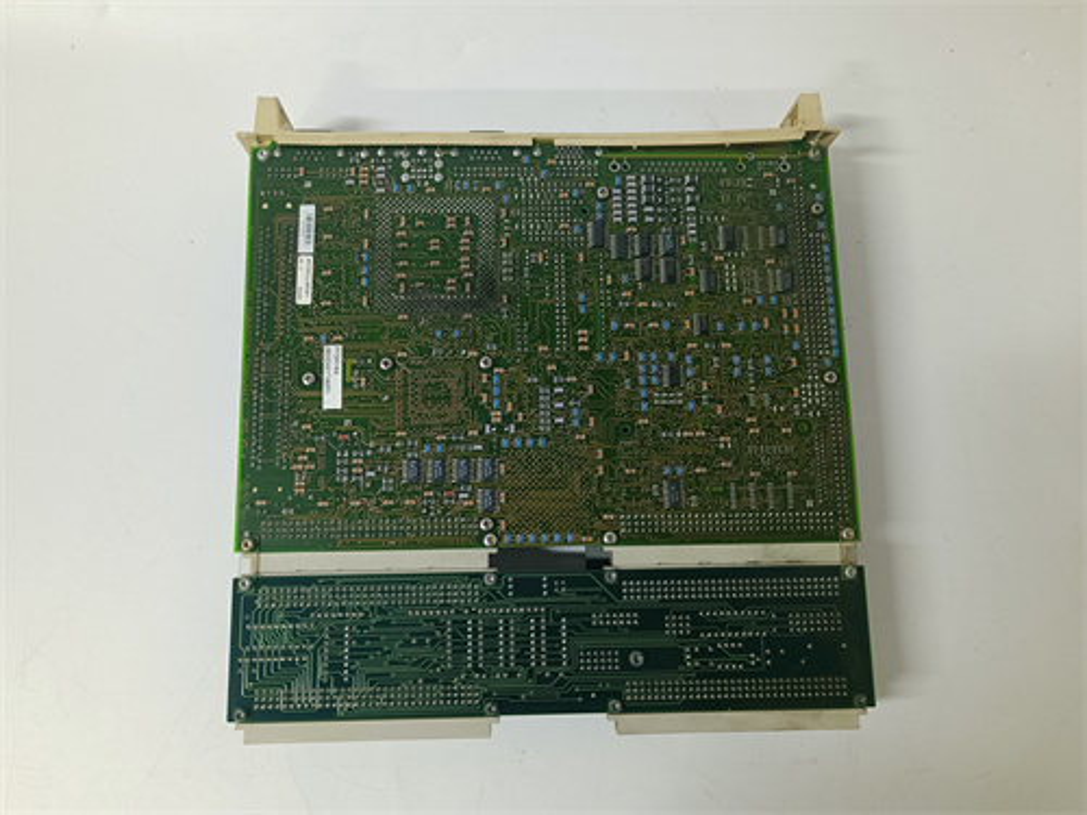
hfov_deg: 65.3
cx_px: 544
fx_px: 848
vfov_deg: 51.4
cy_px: 408
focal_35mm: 27
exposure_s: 1/33.3
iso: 649
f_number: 1.9
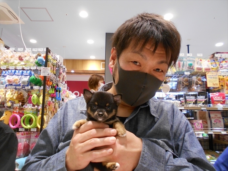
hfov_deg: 67.3
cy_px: 86
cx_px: 114
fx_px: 171
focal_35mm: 26
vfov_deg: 53.1
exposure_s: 1/30
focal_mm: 4.6
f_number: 3.2
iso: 320
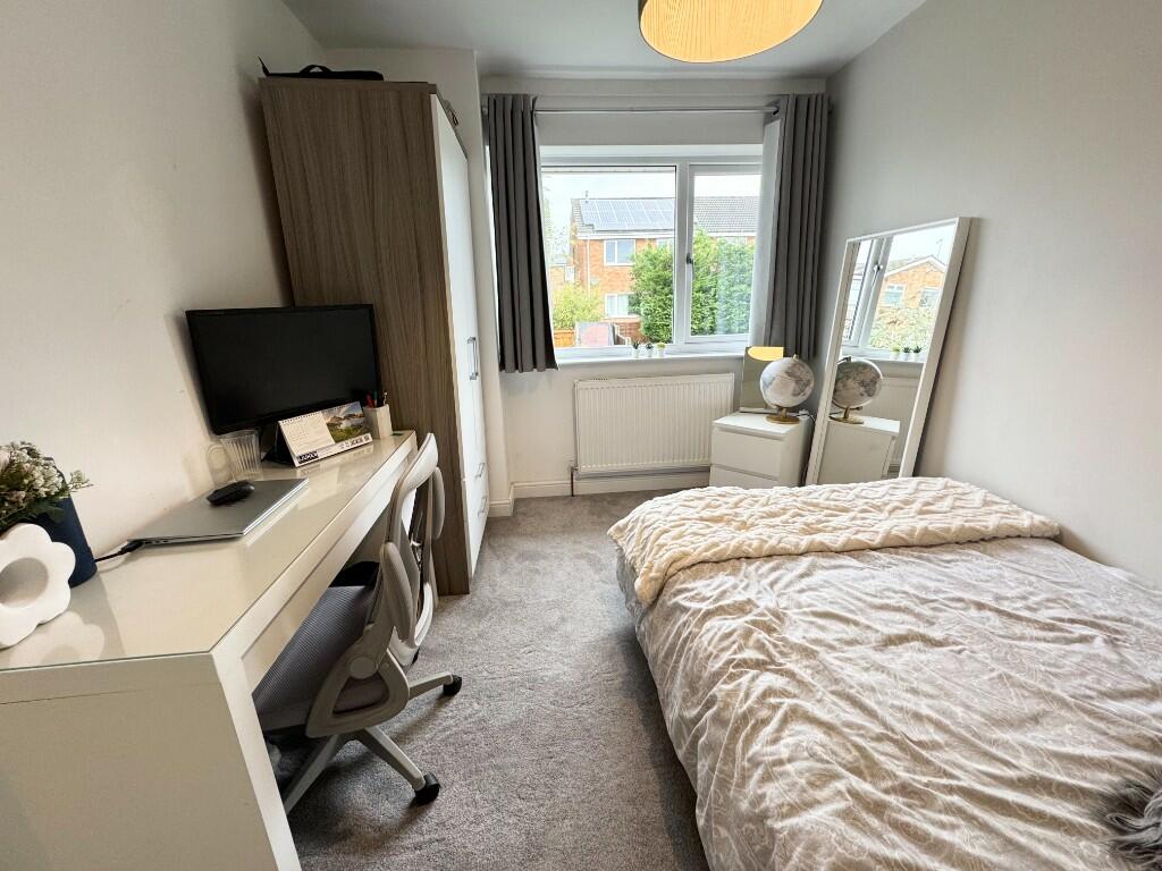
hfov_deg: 102.1
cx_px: 581
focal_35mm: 14
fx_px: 470
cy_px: 436
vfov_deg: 85.7
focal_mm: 2.22
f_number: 2.2
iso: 160
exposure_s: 1/100
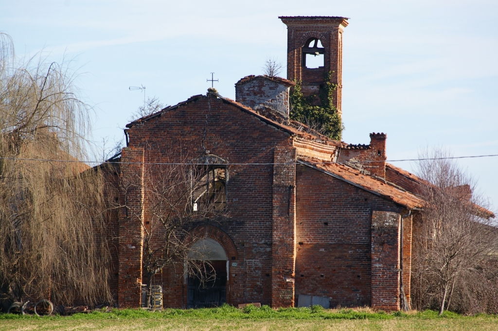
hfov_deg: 6.9
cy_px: 166
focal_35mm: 300
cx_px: 249
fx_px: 4147
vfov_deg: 4.6
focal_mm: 200
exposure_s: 1/350
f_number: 8
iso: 200
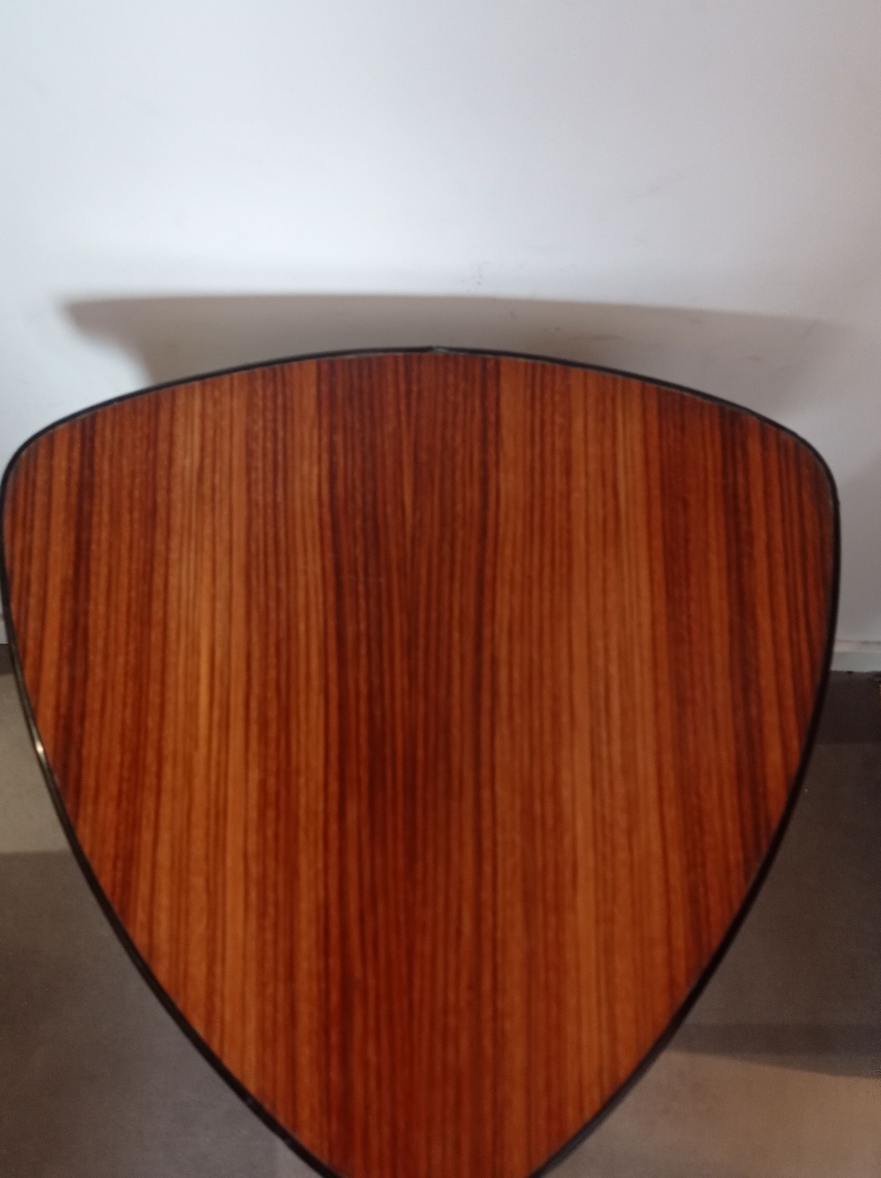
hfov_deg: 44.0
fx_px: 1088
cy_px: 645
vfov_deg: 56.8
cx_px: 390
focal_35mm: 32
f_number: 1.79
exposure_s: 1/25
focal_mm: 4.7
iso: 473
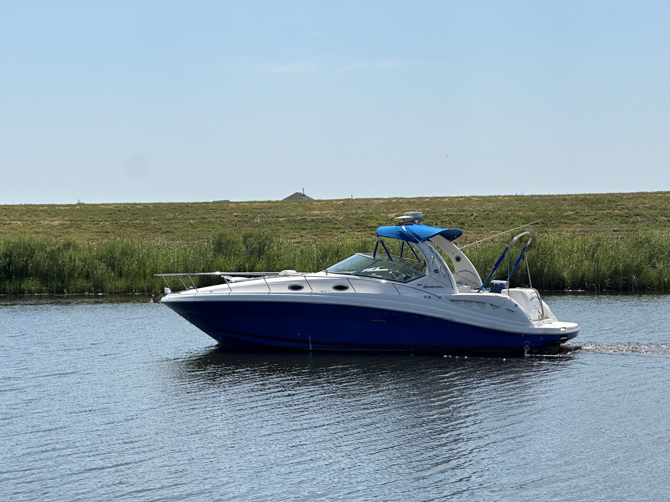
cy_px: 251
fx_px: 1490
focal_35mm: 77
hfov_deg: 25.3
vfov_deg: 19.1
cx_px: 335
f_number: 2.8
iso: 32
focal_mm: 9
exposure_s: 1/1449
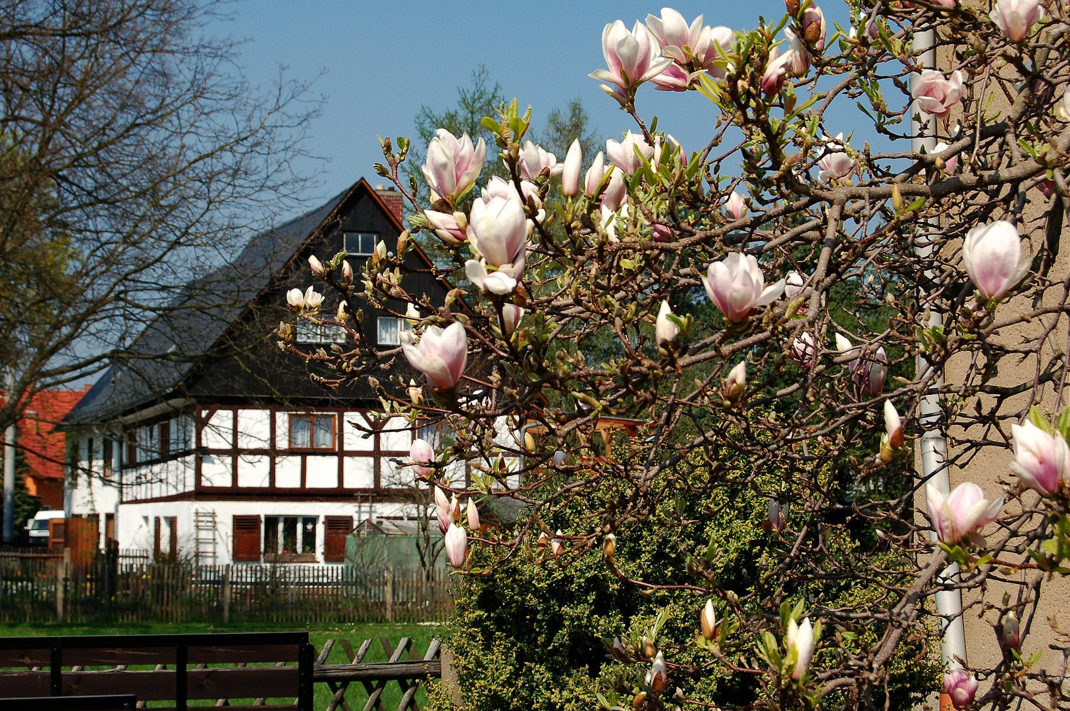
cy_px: 356
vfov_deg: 17.5
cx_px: 535
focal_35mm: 78
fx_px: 2316
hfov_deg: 26.0
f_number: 9
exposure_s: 1/320
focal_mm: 52
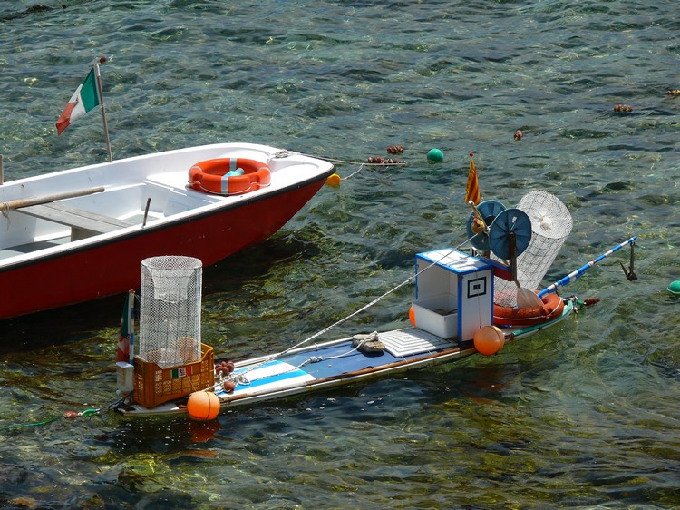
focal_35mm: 229
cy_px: 255
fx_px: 4497
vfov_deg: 6.5
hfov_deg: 8.6
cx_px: 340
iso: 100
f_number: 5.6
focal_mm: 48.5
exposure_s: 1/200
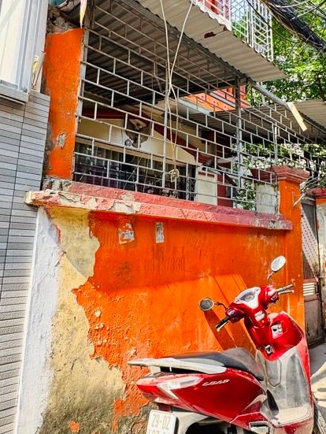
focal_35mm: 26
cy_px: 183
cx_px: 172
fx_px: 326
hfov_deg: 53.1
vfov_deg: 66.9
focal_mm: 2.22
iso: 80
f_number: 2.2
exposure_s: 1/99
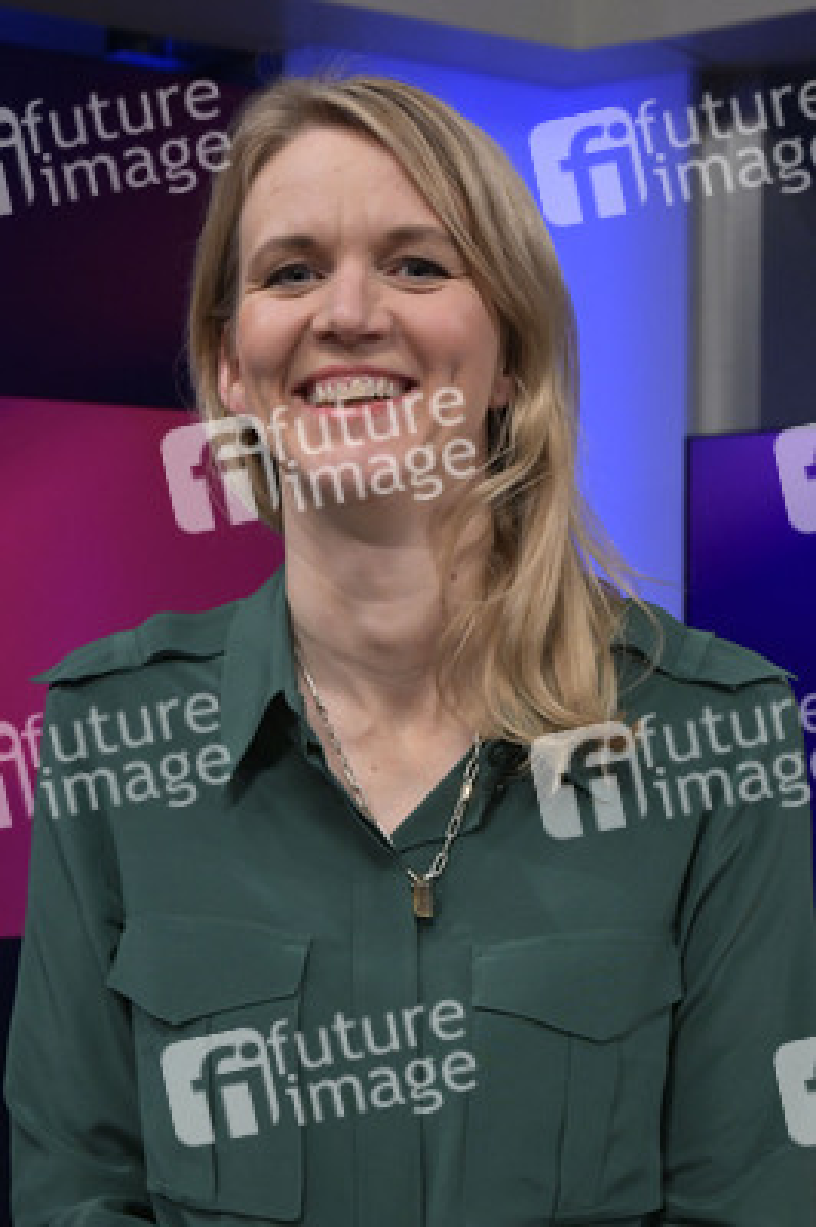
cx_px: 408
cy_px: 614
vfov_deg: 48.5
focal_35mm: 40
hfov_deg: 33.3
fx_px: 1362
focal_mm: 40
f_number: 6.3
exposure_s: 1/250
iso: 1600
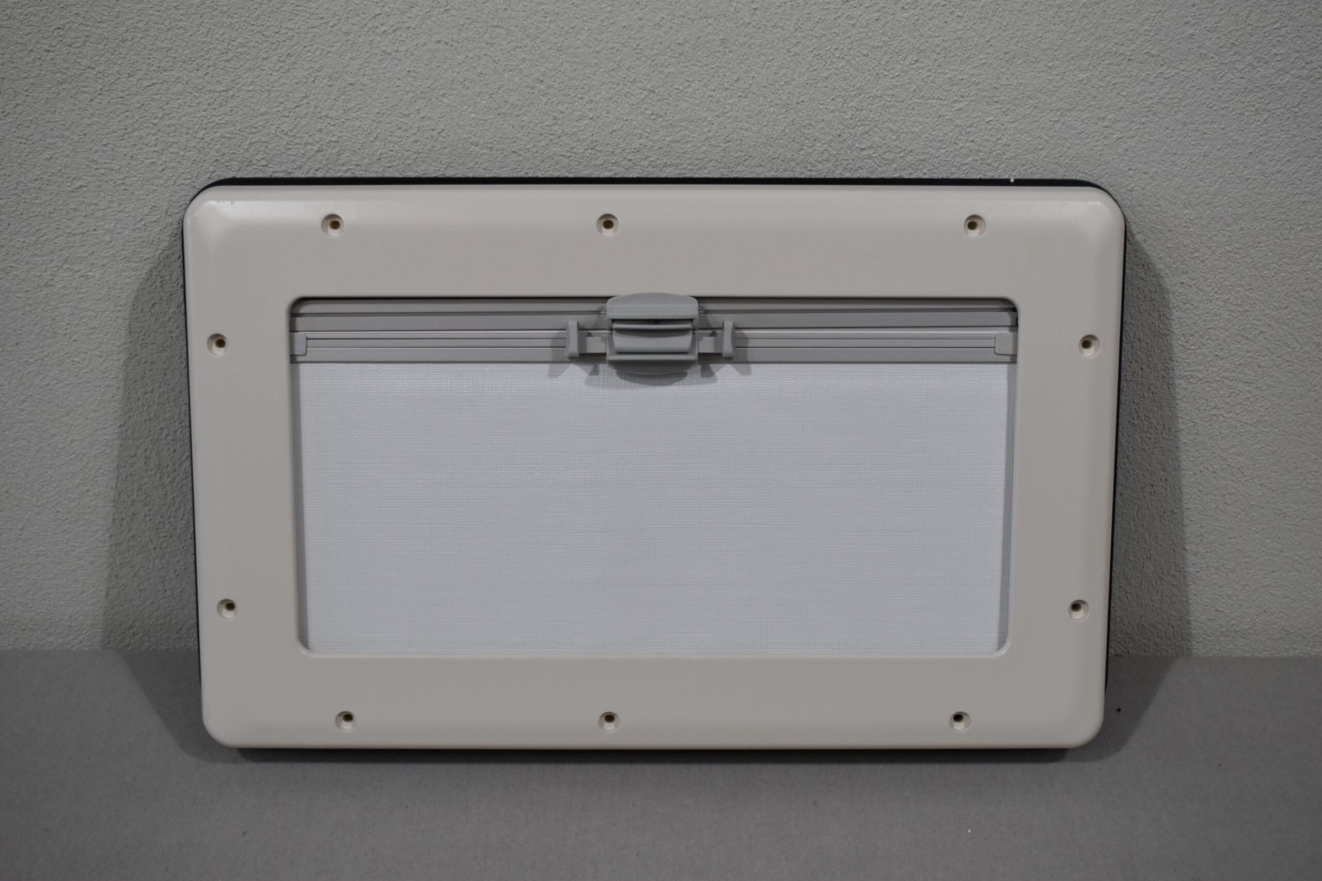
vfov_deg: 28.9
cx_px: 661
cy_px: 440
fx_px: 1708
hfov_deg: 42.3
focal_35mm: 46
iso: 200
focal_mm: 31
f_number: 5.6
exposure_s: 1/125
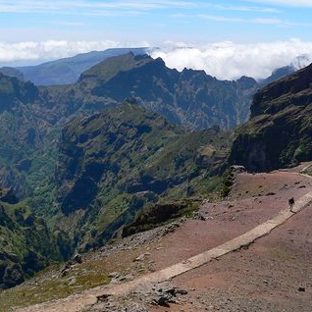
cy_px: 131
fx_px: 510
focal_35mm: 50
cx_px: 116
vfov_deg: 34.0
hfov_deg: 33.8
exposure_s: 1/500
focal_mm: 6
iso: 80
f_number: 5.2
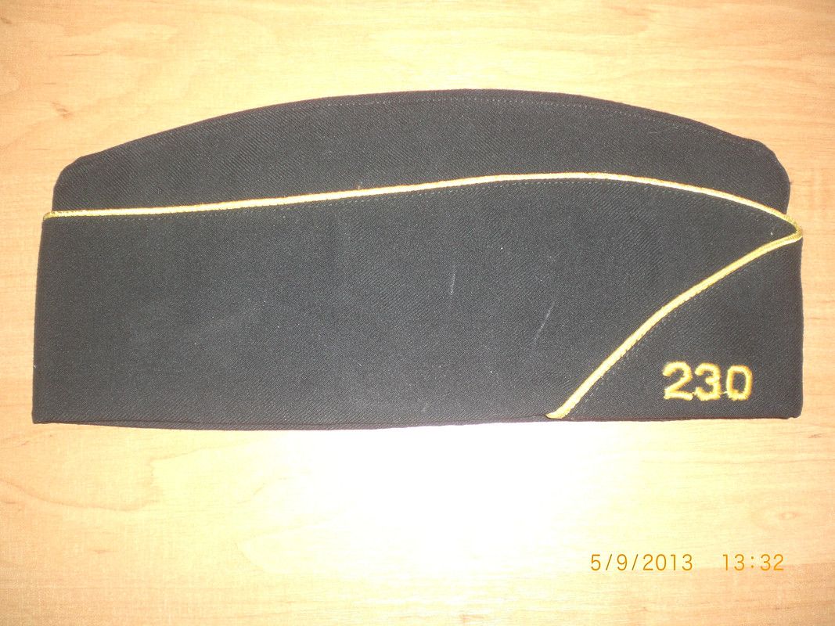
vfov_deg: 37.7
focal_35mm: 38
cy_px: 313
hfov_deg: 49.0
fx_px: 917
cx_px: 418
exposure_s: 1/60
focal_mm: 6.3
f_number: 3.1
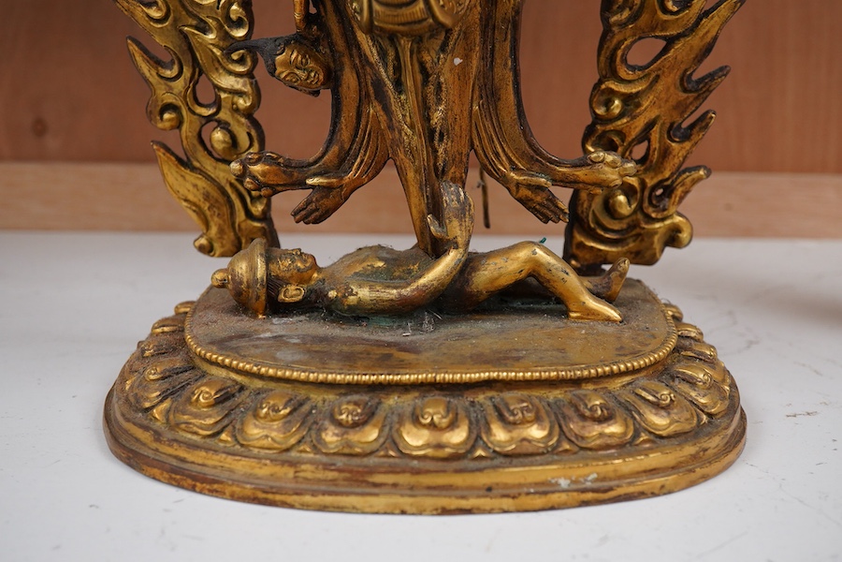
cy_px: 281
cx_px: 421
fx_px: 1052
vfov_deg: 29.9
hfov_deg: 43.6
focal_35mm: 45
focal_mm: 30
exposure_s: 1/125
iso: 1250
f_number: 9
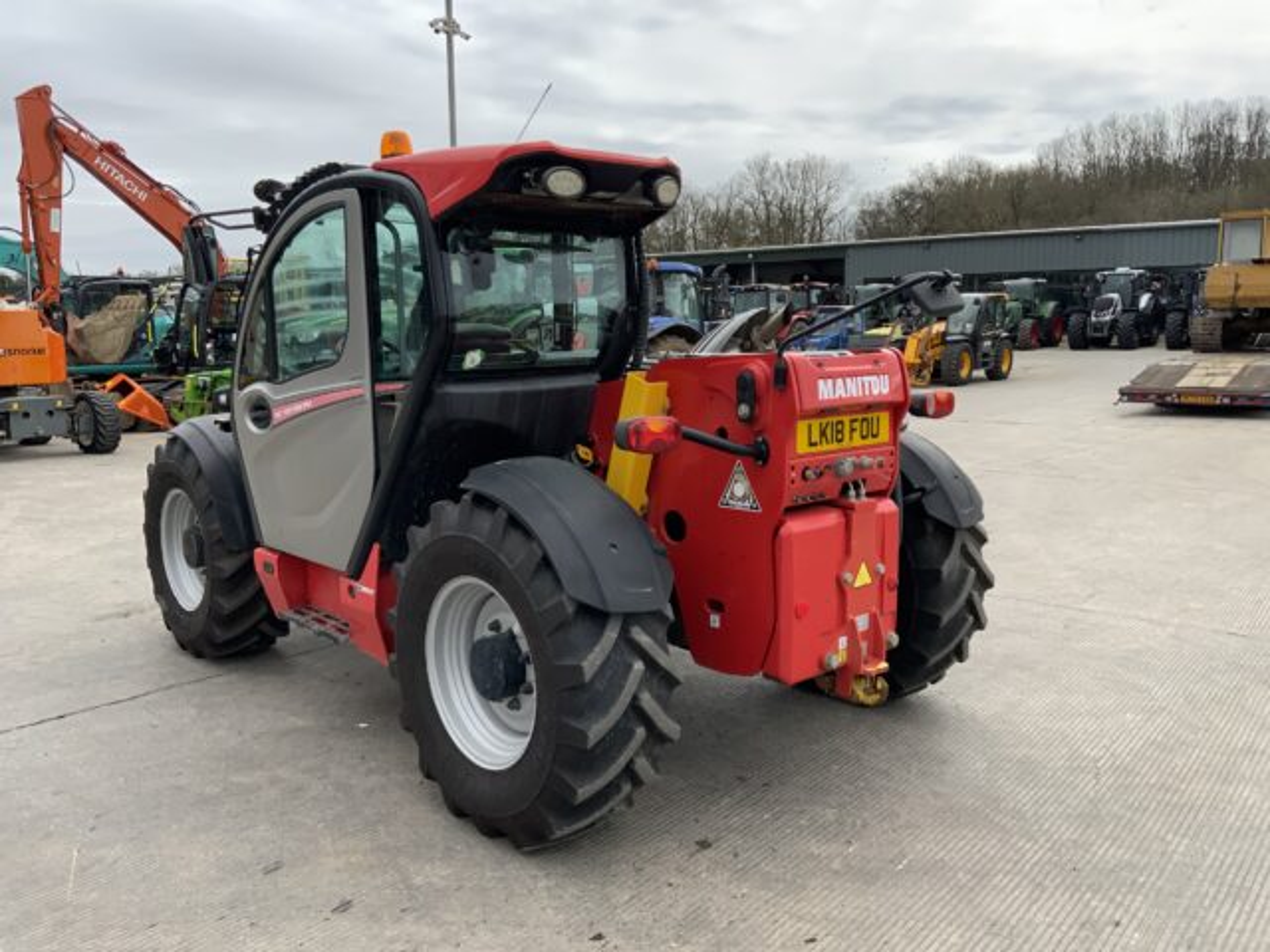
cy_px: 476
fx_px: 1064
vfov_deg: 48.2
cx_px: 635
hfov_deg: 61.7
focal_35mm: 29
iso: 16
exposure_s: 1/1377
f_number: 1.8
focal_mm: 3
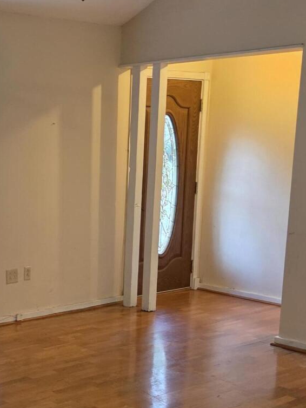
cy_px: 299
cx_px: 18
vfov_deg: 31.2
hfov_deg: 23.3
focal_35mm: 61
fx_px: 719
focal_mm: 5.4
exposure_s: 1/120
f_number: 1.8
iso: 400
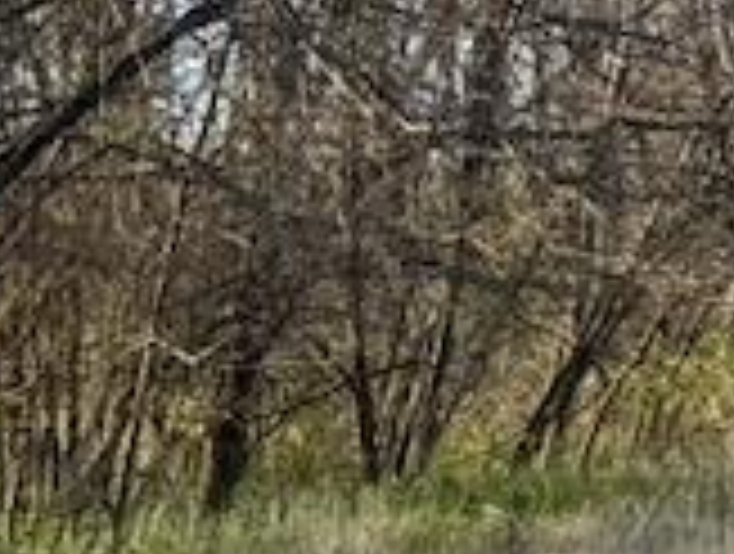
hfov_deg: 9.0
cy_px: 428
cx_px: 2022
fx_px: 3995
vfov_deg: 7.9
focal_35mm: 188
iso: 80
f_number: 1.78
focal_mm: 6.76
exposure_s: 1/1106
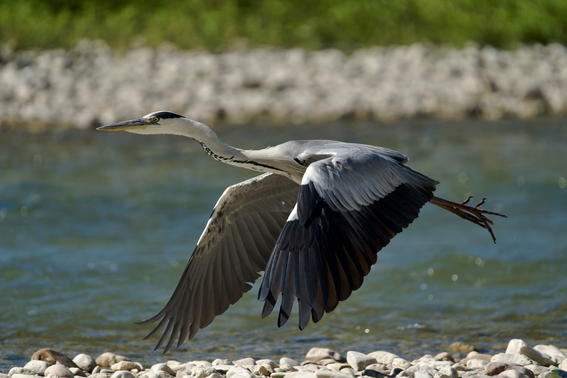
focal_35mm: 600
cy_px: 189
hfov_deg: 3.4
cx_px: 284
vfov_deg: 2.3
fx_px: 9452
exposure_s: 1/2000
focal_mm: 600
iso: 500
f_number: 7.1
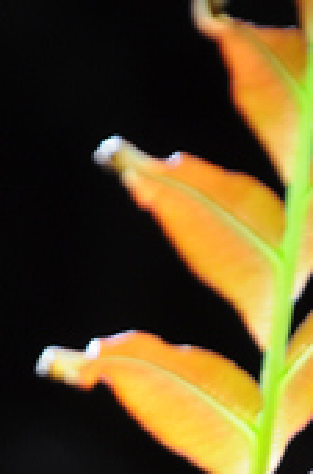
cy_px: 793
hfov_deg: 1.9
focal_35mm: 737
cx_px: 93
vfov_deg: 2.8
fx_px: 9674
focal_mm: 105
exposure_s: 1/125
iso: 320
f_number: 5.6
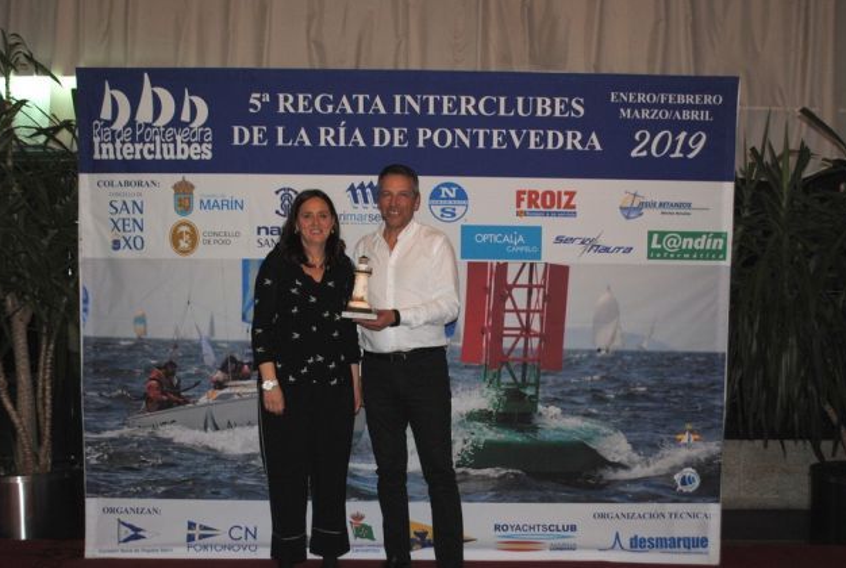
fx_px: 1083
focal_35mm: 46
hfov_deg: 42.7
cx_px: 411
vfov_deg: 29.2
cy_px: 360
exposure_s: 1/60
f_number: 4
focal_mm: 24
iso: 200
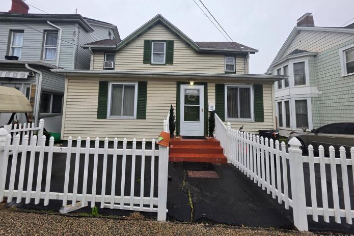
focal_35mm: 14
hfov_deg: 104.2
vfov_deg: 80.9
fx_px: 138
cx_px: 173
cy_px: 104
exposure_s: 1/359
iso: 50
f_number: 1.9
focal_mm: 2.2
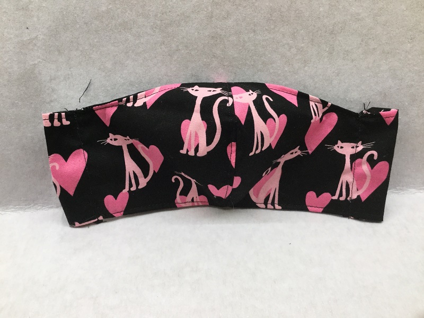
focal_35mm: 31
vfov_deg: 45.4
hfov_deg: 58.4
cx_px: 212
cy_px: 159
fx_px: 380
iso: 40
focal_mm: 3.3
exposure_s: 1/30
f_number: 2.4
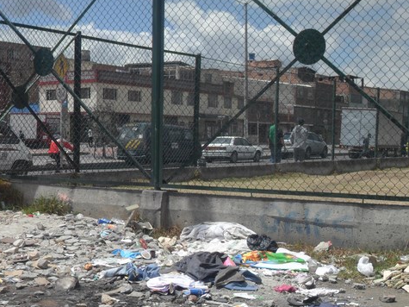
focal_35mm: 63
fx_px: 744
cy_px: 210
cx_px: 198
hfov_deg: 30.7
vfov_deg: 23.1
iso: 80
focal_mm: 7.8
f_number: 11.3
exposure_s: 1/180
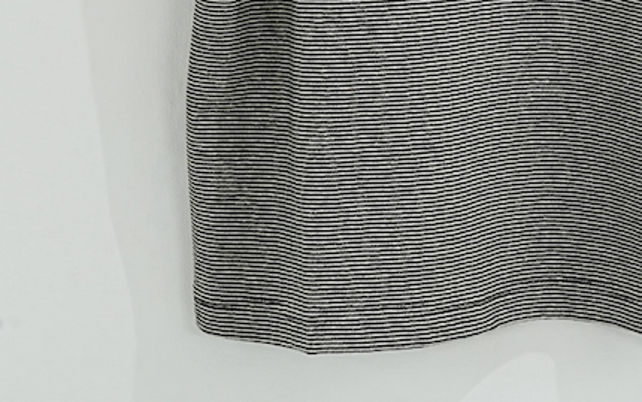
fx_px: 4358
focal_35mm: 249
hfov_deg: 8.4
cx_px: 508
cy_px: -499
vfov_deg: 5.1
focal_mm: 82
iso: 1000
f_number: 11
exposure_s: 1/30
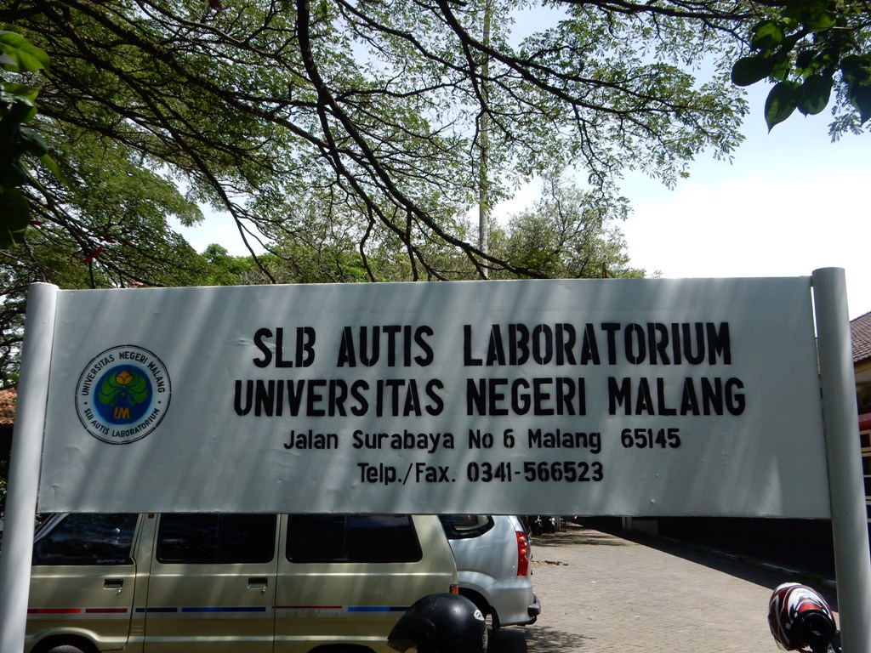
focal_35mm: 30
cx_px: 436
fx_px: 755
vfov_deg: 46.8
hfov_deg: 60.0
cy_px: 326
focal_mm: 5.4
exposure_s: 1/640
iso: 125
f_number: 4
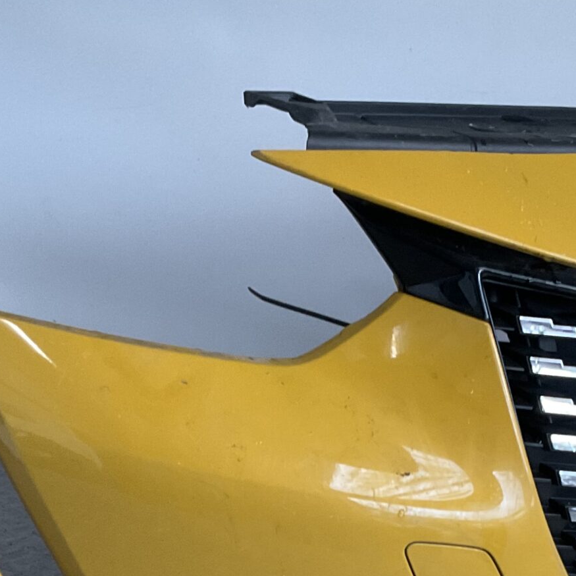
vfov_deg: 22.4
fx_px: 1412
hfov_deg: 22.9
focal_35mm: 75
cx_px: 392
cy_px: 535
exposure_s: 1/33
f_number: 1.8
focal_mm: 3
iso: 250
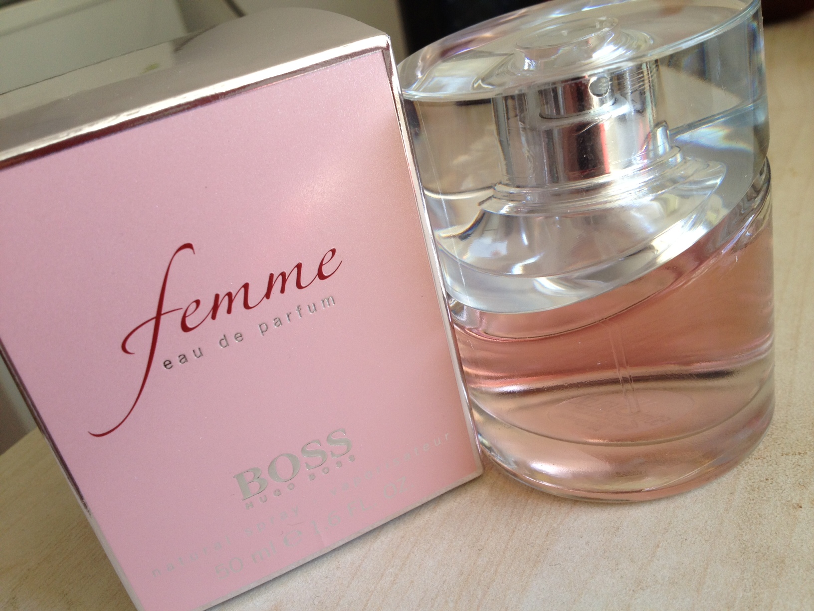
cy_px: 306
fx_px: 823
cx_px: 407
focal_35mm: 35
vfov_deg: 40.7
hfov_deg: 52.6
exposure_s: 1/120
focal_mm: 4.28
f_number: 2.4
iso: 64
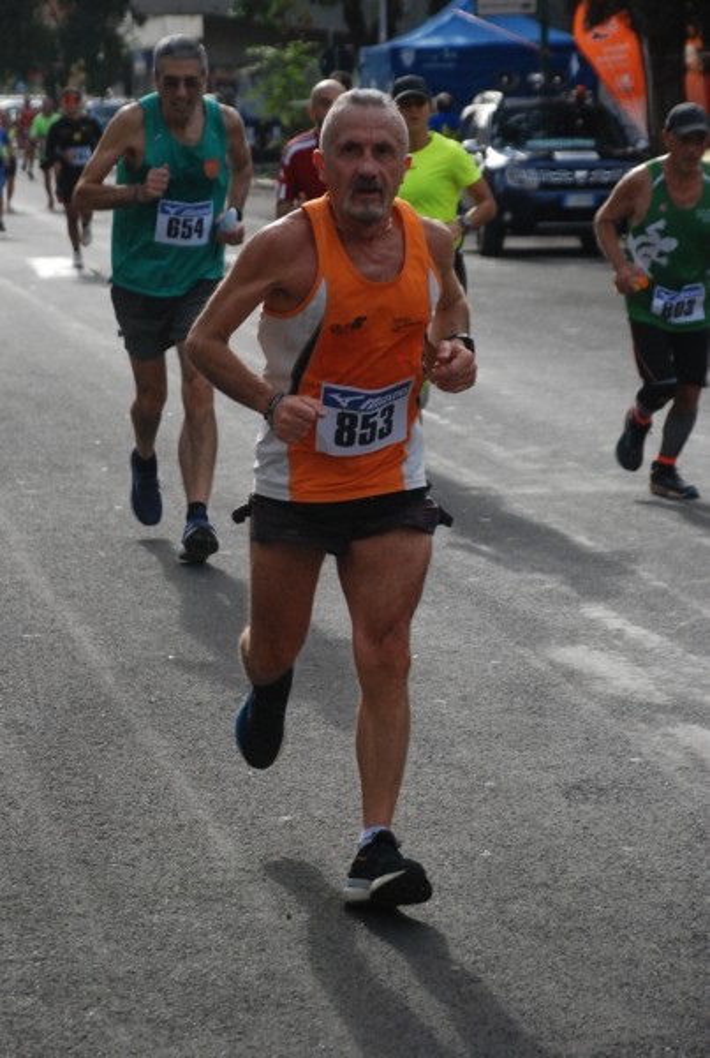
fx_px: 3311
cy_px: 529
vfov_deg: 18.1
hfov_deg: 12.2
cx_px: 355
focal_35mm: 112
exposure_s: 1/1250
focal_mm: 75
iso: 1000
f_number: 5.6
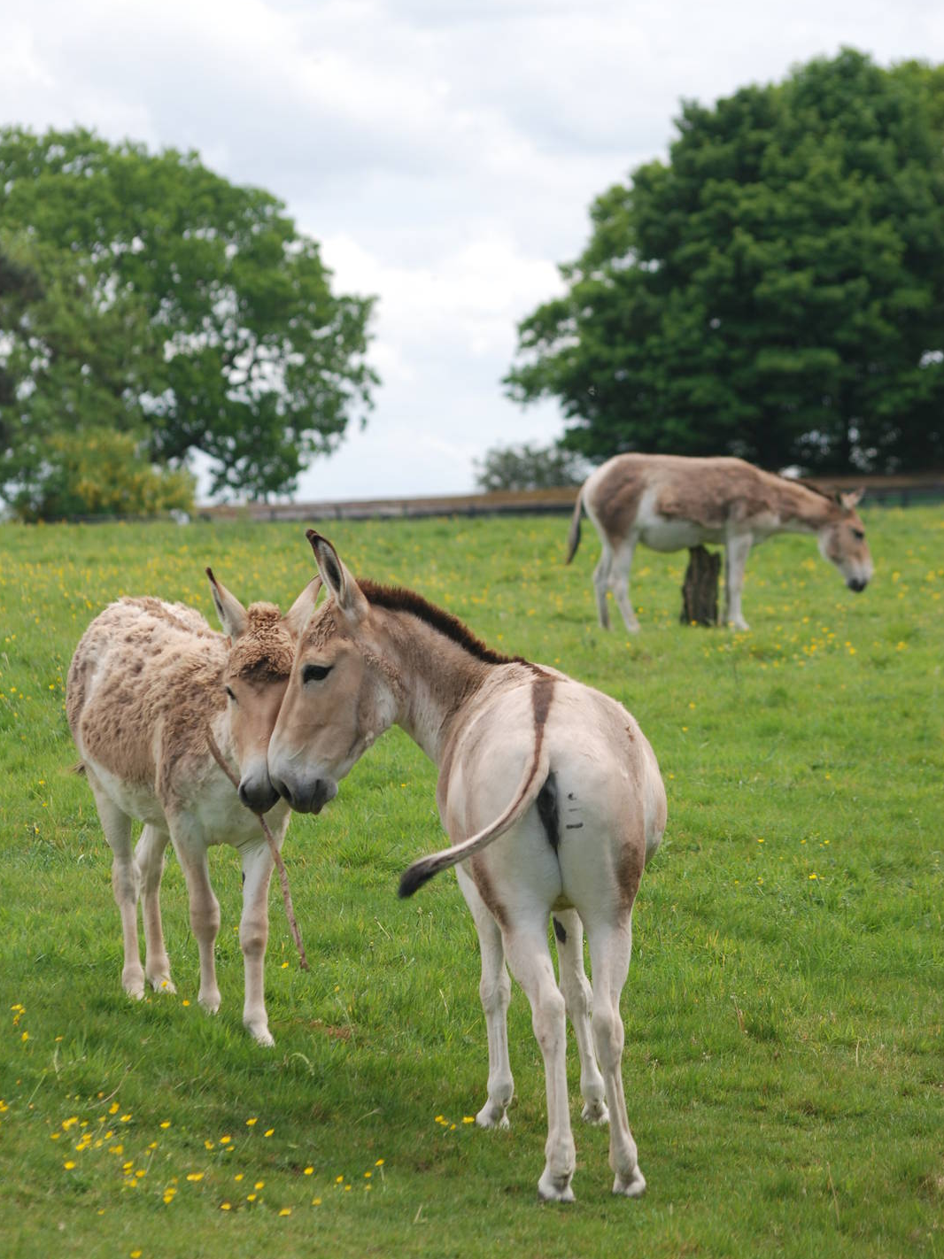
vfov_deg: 10.1
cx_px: 472
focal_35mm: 195
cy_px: 585
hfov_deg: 7.6
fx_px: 7092
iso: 180
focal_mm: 120
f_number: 5.6
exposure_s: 1/500
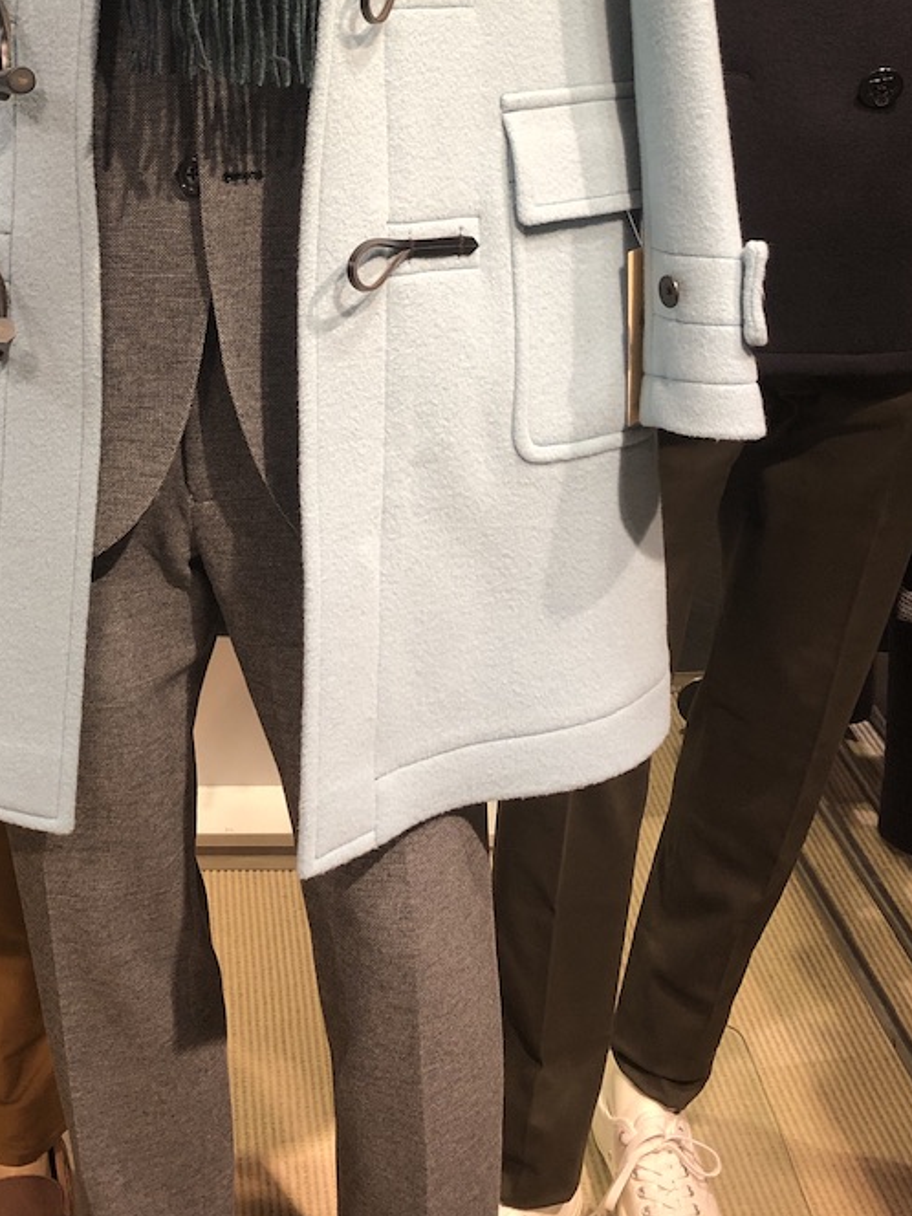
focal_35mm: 54
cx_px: 223
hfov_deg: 26.7
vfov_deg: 34.5
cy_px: 255
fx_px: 1897
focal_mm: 3.99
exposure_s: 1/28
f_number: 1.8
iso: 40
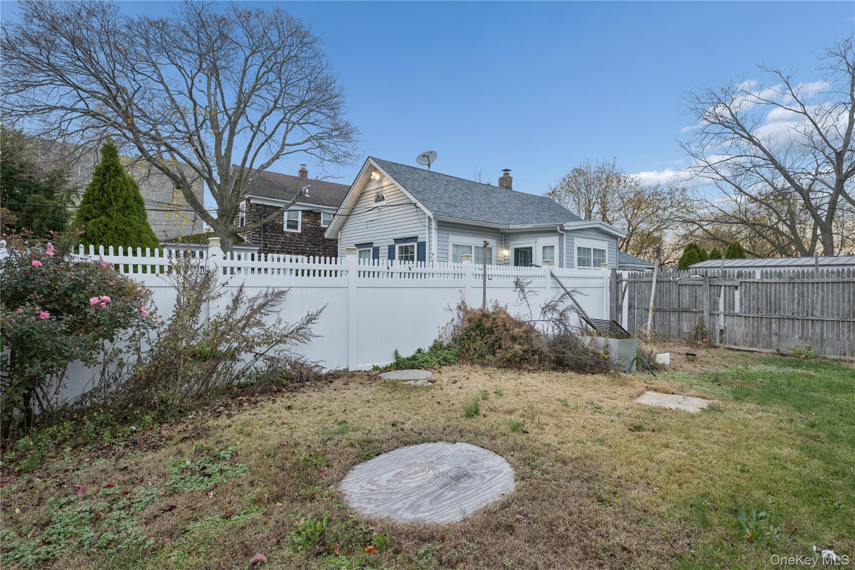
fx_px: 404
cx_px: 428
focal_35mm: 17
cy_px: 285
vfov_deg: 70.4
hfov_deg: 93.3
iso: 800
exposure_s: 1/40
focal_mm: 17
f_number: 8
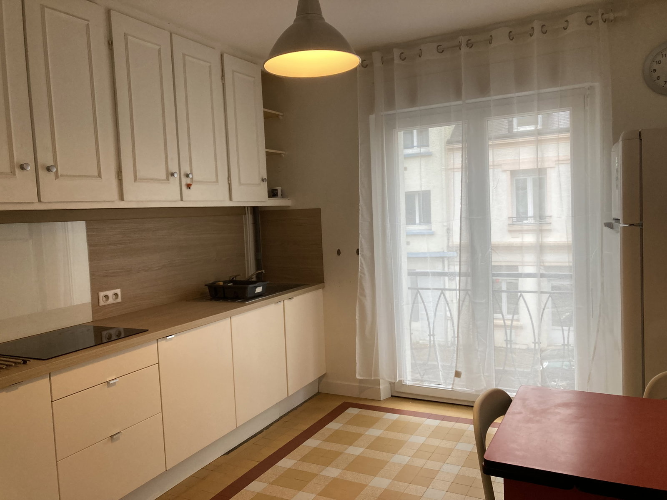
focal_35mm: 28
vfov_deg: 49.7
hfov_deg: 63.4
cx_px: 334
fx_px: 540
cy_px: 250
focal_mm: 3.99
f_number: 1.8
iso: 80
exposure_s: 1/80
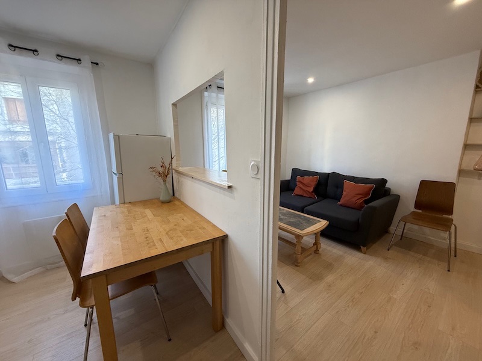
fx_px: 195
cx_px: 241
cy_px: 180
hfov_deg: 102.1
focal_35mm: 14
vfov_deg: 85.7
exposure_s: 1/100
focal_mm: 2.22
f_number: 2.2
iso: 320
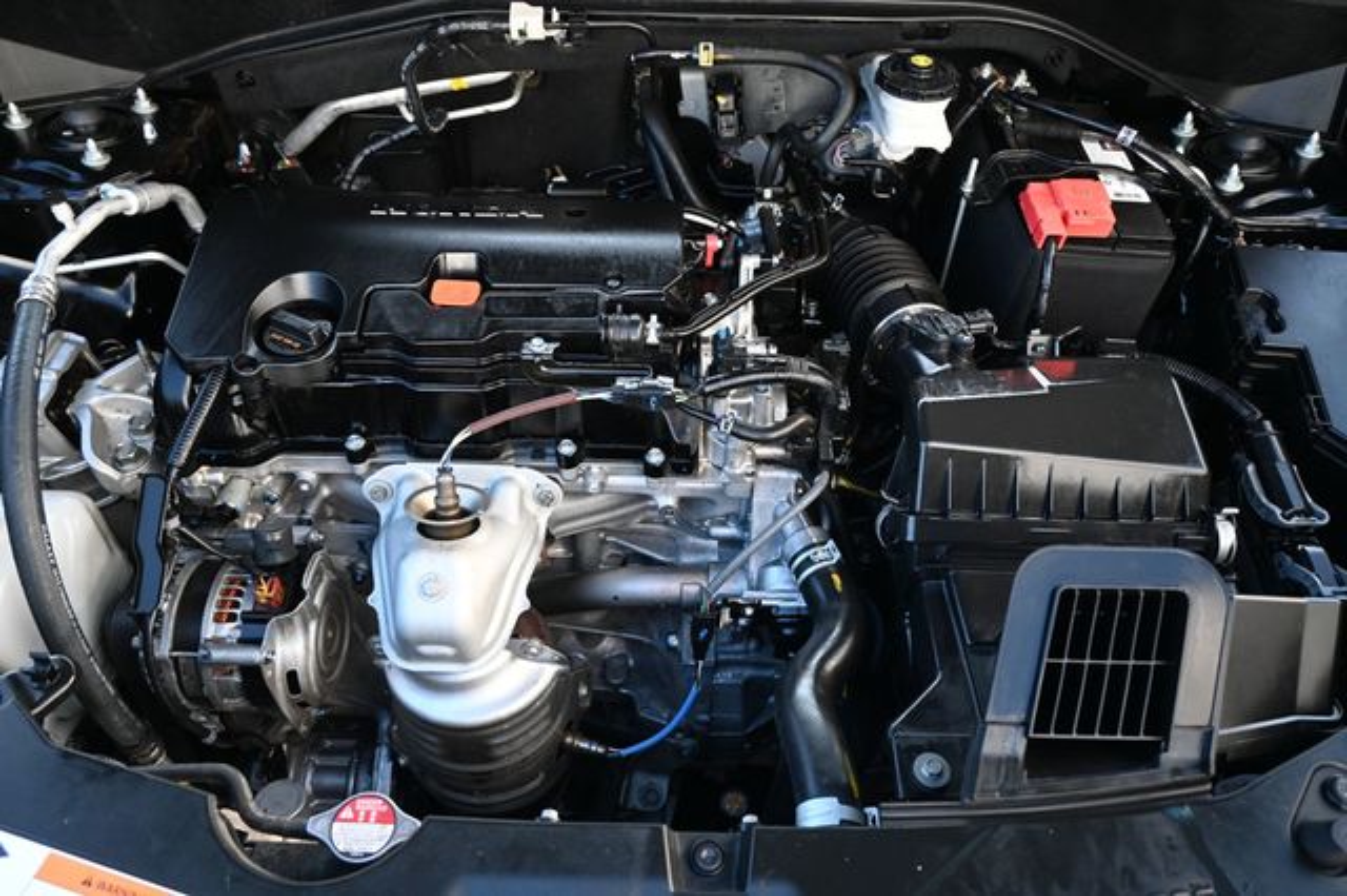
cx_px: 674
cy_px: 448
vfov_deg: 46.7
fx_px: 1038
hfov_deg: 66.0
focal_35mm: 28
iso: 450
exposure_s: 1/125
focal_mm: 18.5
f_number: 3.8
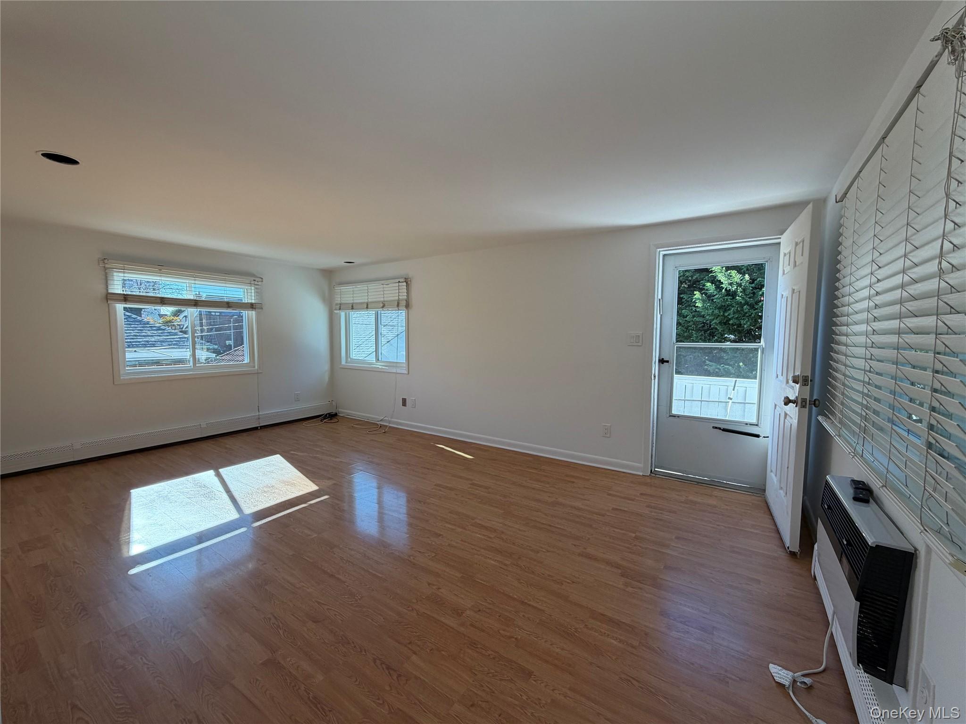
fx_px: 391
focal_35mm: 14
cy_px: 362
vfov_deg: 85.7
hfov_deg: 102.1
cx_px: 483
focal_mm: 2.22
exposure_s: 1/173
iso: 64
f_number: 2.2
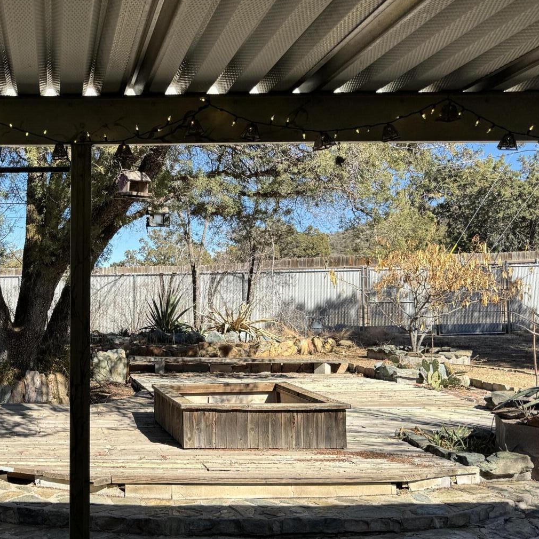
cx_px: 45
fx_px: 740
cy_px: 292
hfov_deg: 37.2
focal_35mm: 42
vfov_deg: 40.0
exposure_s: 1/2604
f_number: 1.78
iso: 80
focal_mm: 6.86
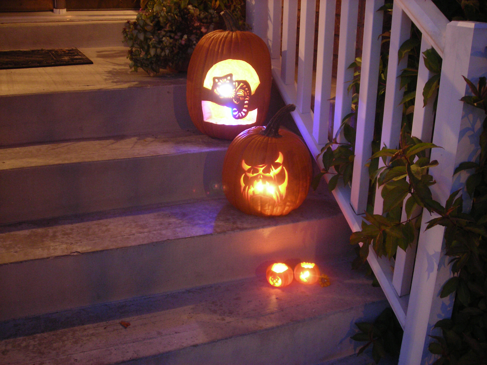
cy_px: 182
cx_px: 244
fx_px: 535
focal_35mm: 38
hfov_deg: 49.0
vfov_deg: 37.7
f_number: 3.2
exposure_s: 2
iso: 200
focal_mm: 6.3
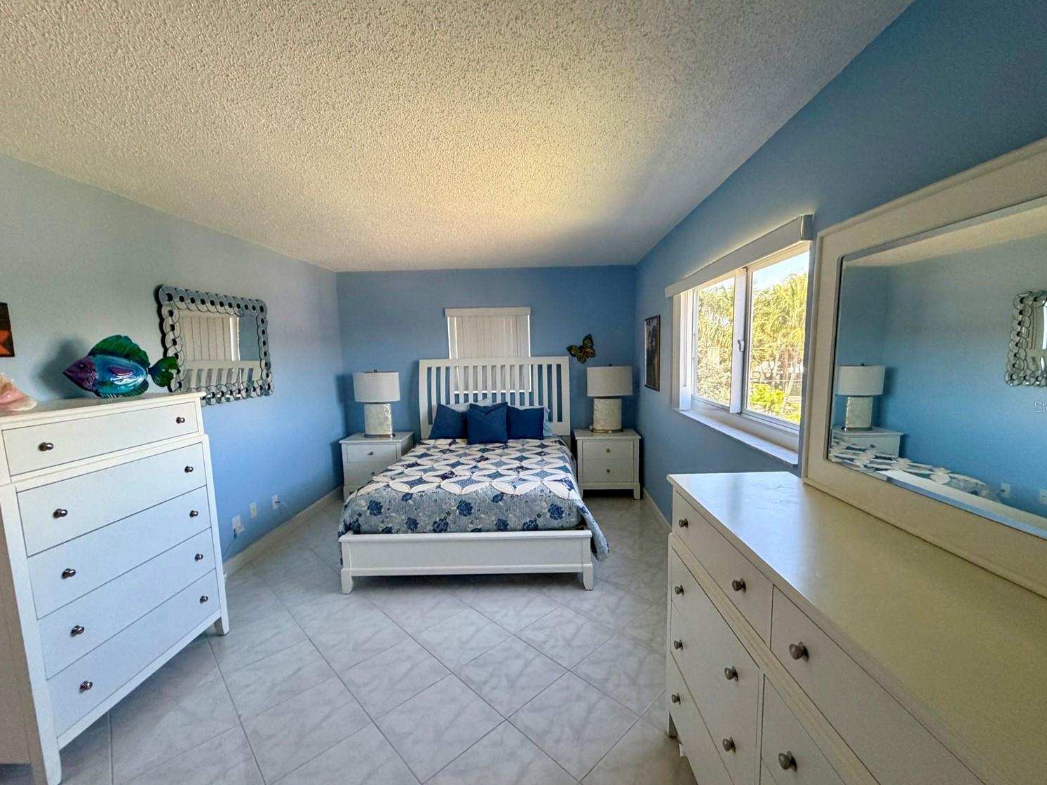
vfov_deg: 81.7
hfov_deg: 98.1
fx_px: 454
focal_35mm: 15
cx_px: 539
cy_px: 407
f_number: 2.2
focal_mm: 2.22
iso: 320
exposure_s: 1/94
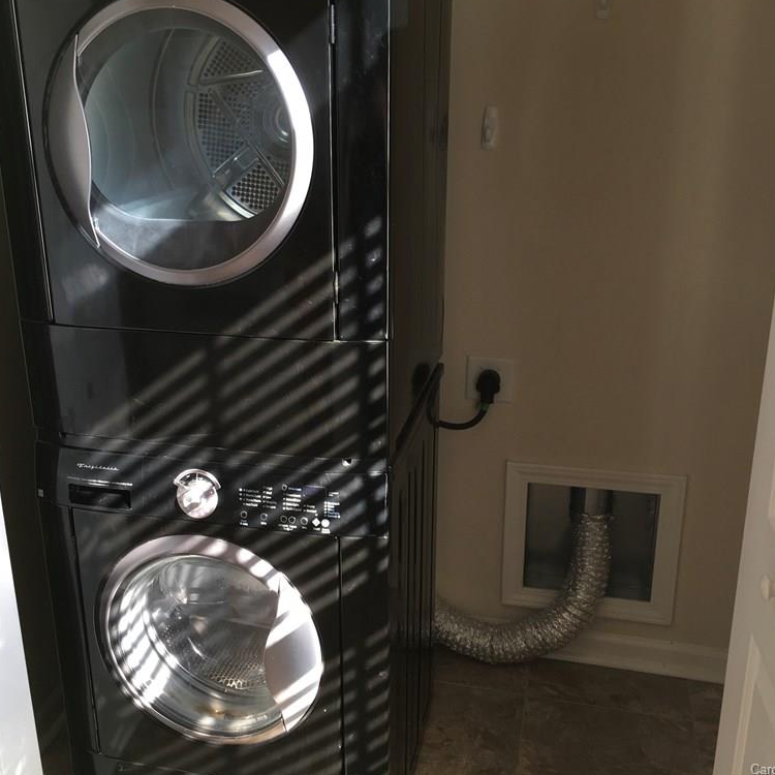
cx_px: 340
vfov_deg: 47.2
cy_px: 382
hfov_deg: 47.1
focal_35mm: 35
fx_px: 887
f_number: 2.2
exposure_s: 1/60
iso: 32
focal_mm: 4.15
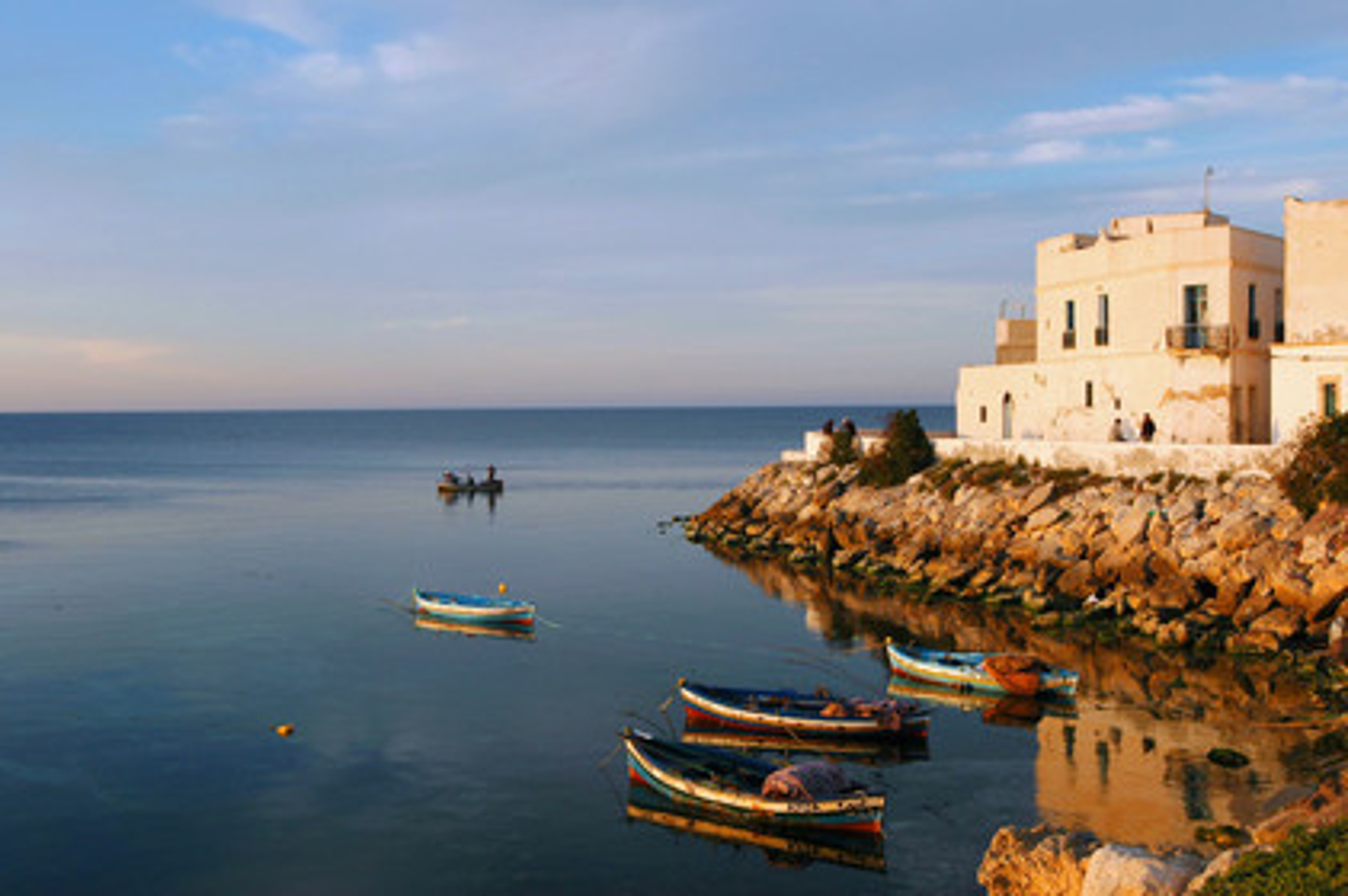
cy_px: 448
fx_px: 1571
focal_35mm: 42
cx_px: 674
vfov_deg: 31.8
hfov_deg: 46.4
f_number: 6.3
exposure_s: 1/160
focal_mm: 28
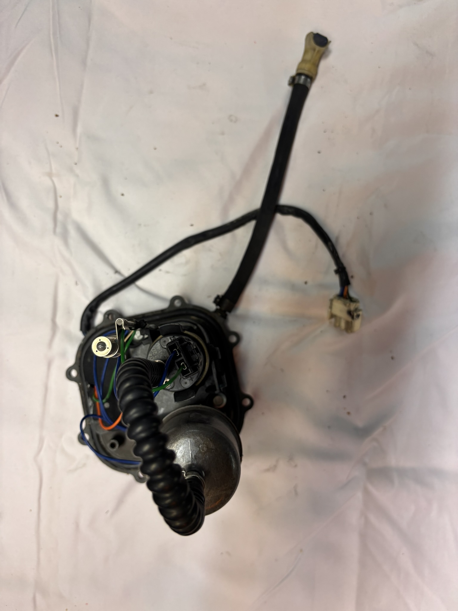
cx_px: 229
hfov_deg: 53.1
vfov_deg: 67.3
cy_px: 306
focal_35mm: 26
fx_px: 459
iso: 100
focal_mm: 5.96
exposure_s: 1/100
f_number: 1.6
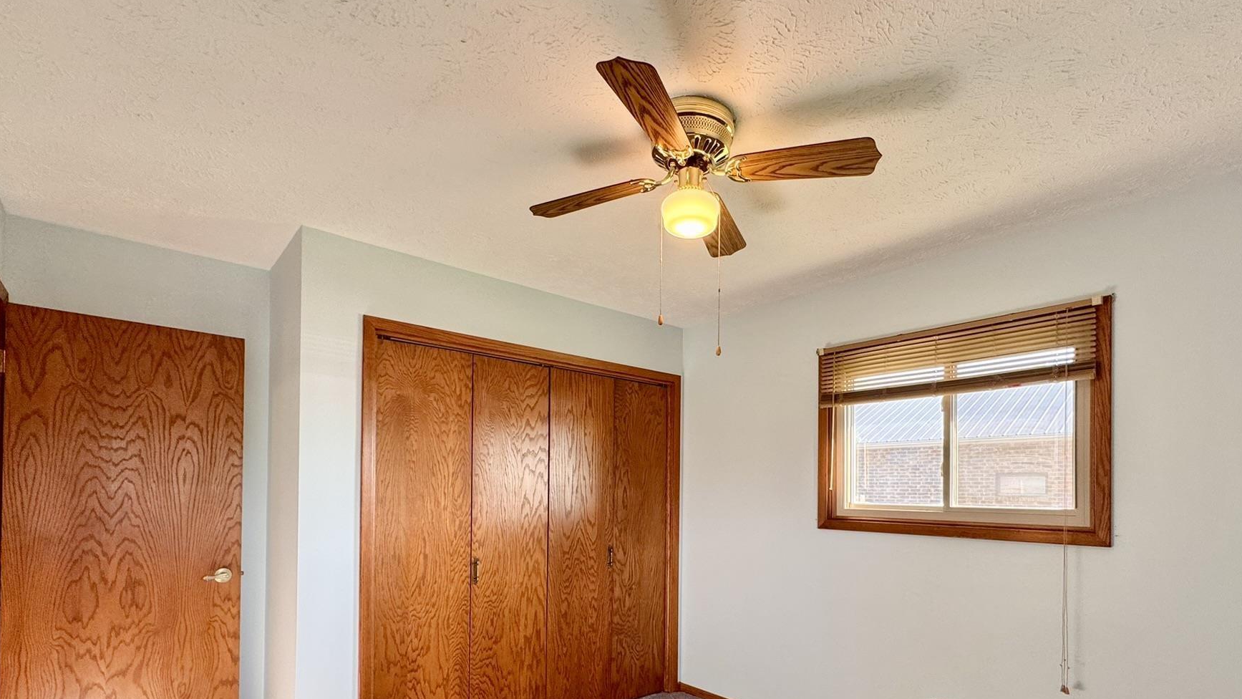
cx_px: 673
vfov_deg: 59.1
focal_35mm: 18
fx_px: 593
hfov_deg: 92.5
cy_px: 484
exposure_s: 1/99
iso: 160
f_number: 2.2
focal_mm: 2.22
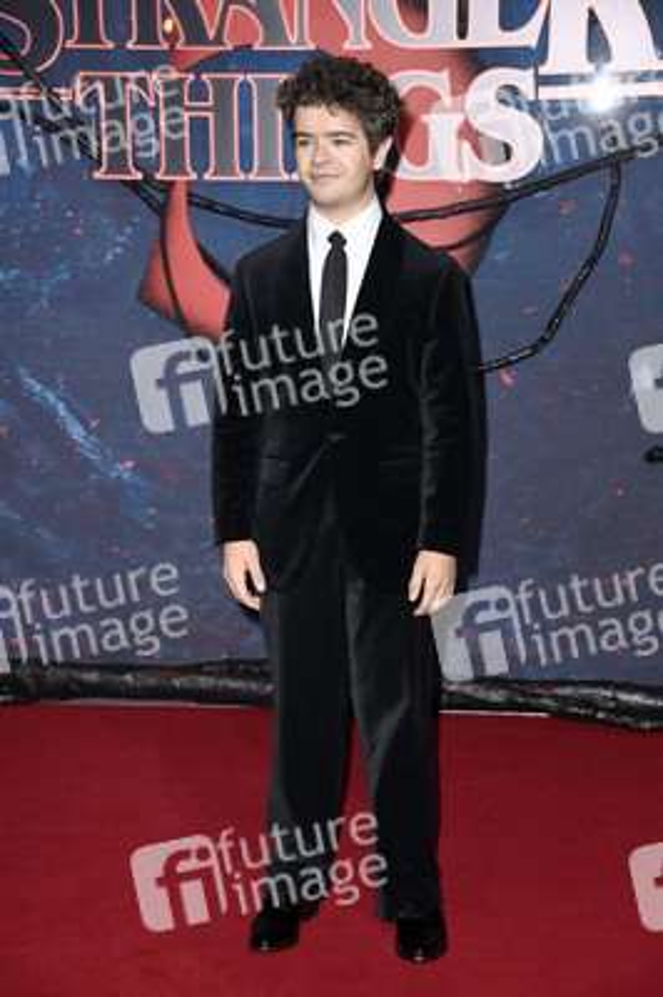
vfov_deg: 26.0
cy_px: 498
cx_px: 332
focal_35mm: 78
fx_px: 2158
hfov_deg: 17.5
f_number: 5
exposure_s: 1/200
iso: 500
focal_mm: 78
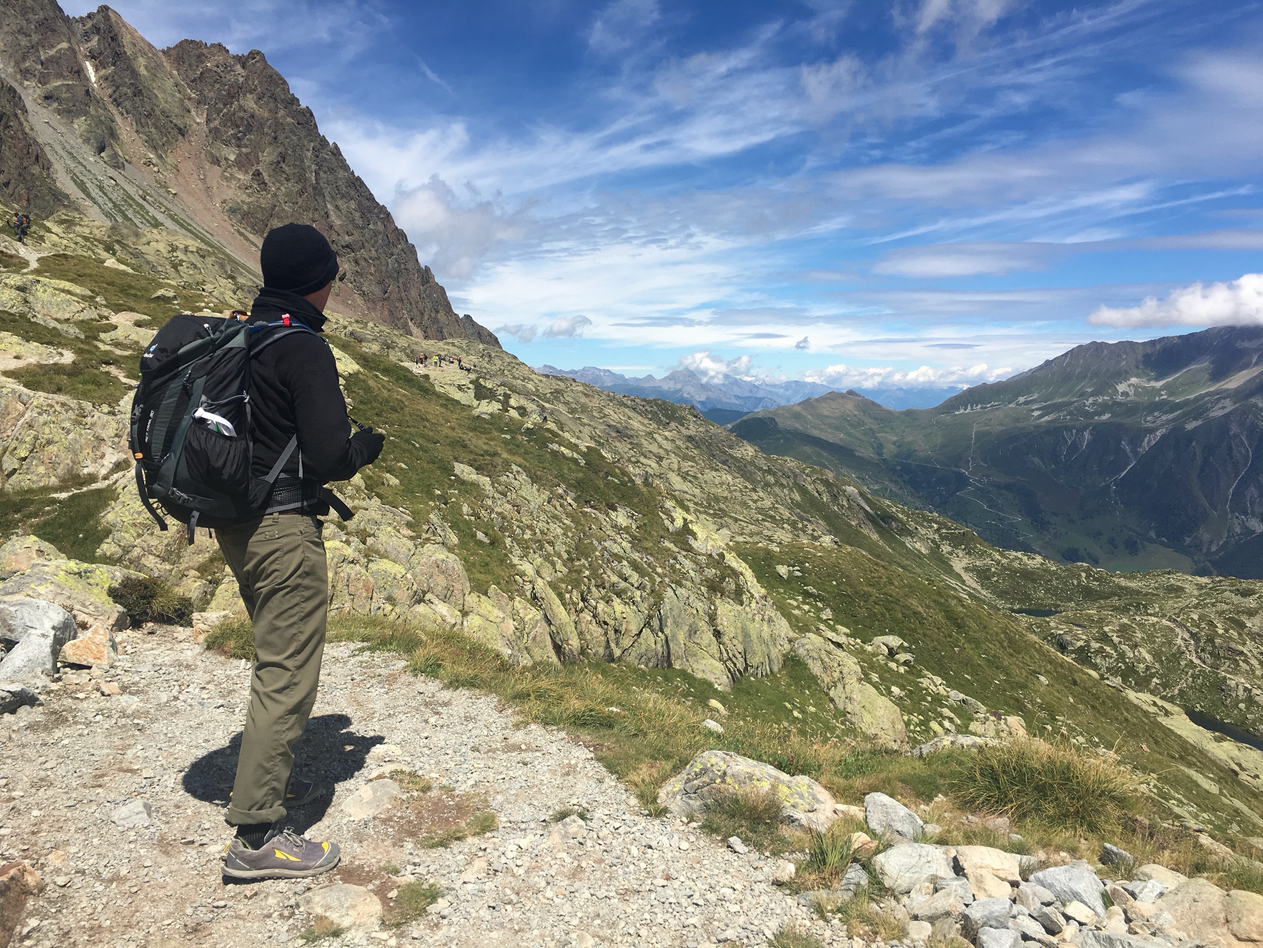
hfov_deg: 61.7
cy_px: 474
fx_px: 1058
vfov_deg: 48.2
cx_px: 632
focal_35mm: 29
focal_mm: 4.15
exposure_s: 1/2198
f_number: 2.2
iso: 25
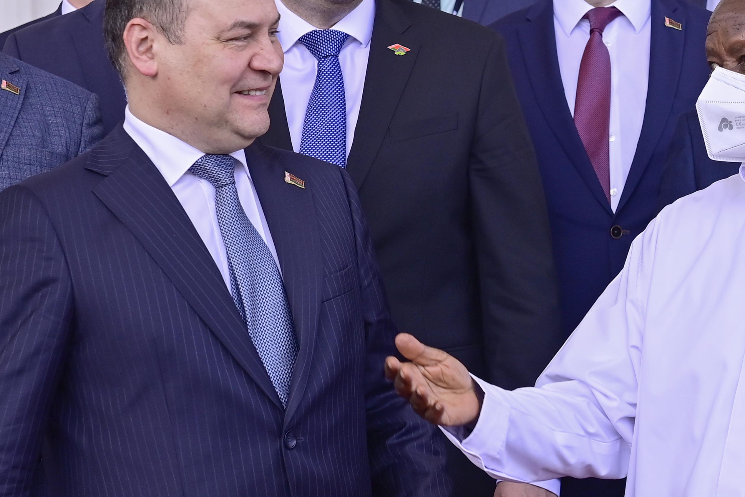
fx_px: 3187
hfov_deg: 13.3
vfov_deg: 8.9
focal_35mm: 154
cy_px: 227
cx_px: 533
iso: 400
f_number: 5.6
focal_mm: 70
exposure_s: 1/400
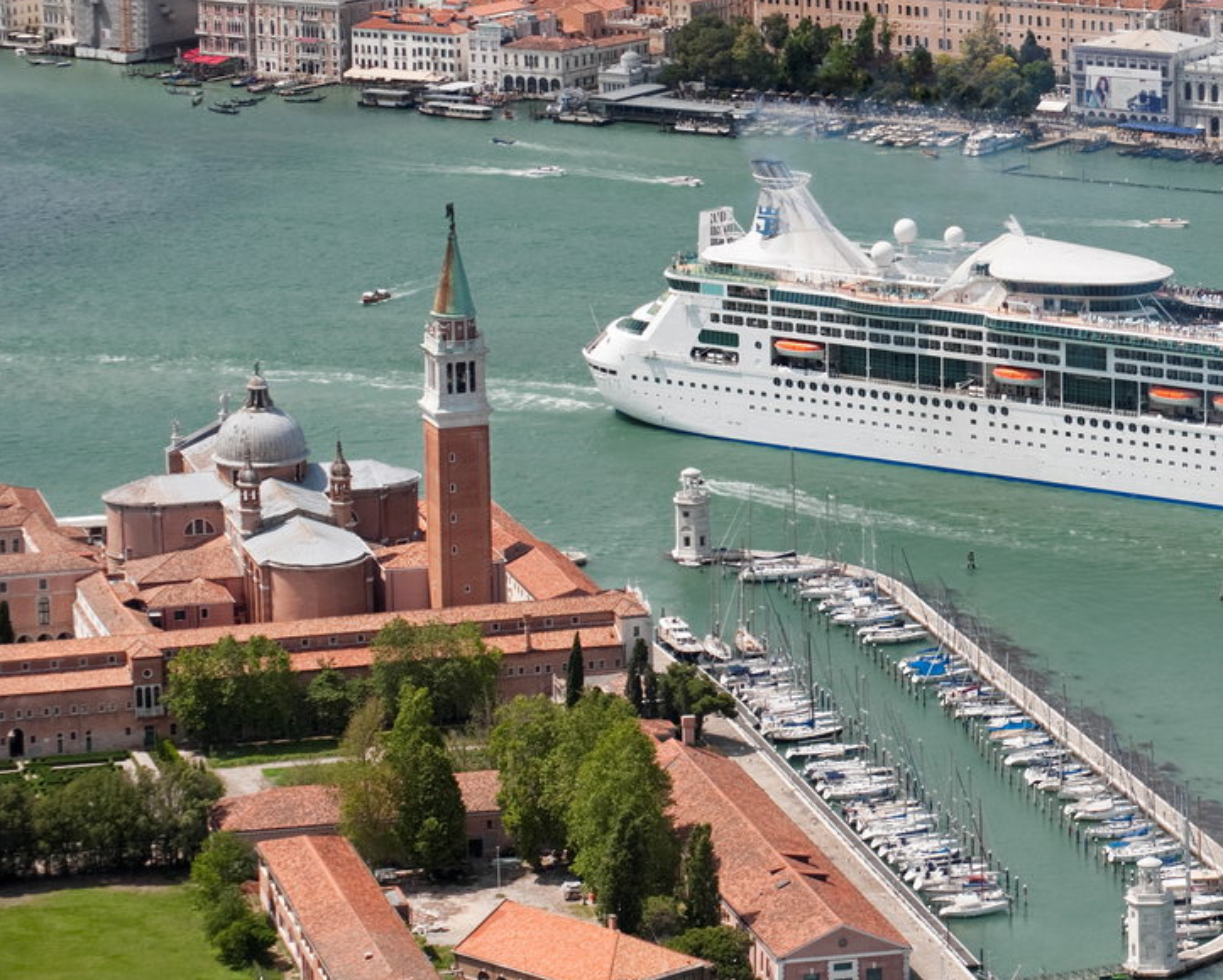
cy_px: 258
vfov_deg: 9.3
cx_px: 1333
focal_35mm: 166
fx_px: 6011
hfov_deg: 11.5
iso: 200
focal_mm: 80
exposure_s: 1/2500
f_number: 5.6
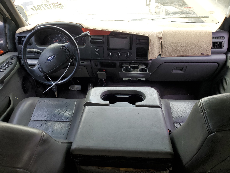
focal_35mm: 26
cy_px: 86
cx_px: 115
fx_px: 173
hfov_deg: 67.3
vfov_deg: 53.1
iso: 50
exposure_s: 1/161
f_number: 1.5
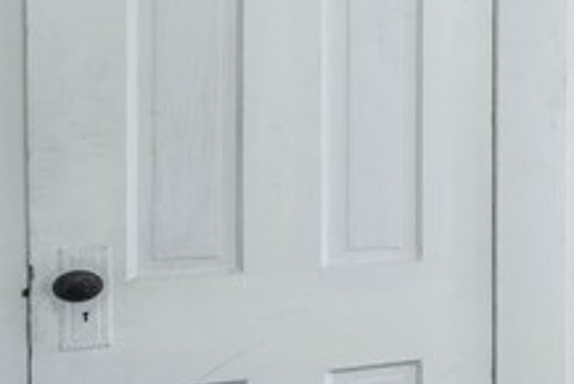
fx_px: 957
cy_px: 102
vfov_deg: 22.5
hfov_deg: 15.3
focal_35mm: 60
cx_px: 1369
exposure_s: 1/13
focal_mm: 12
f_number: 11
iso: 400
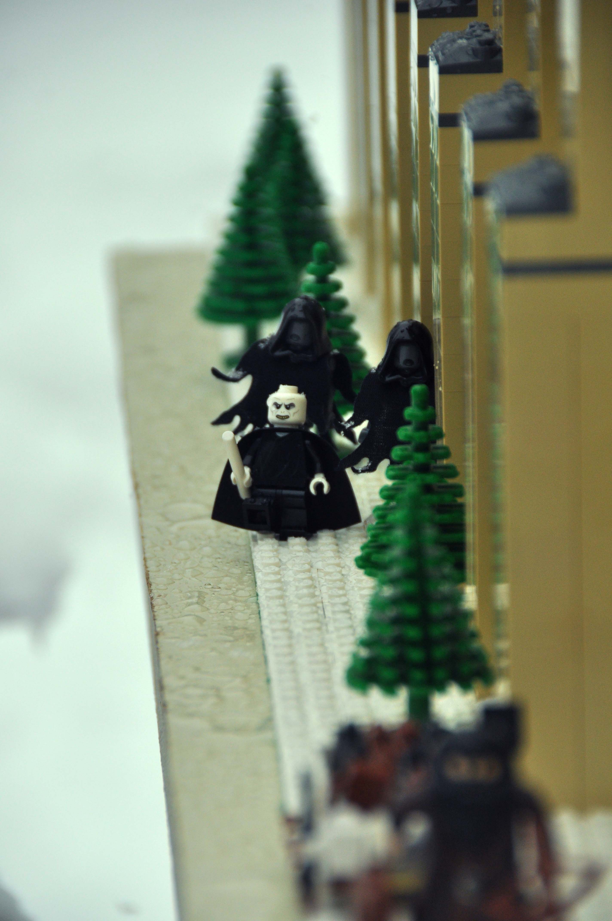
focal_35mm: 300
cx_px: 306
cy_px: 460
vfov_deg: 6.9
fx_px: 7669
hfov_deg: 4.6
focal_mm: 200
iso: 500
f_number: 5.6
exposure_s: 1/1250
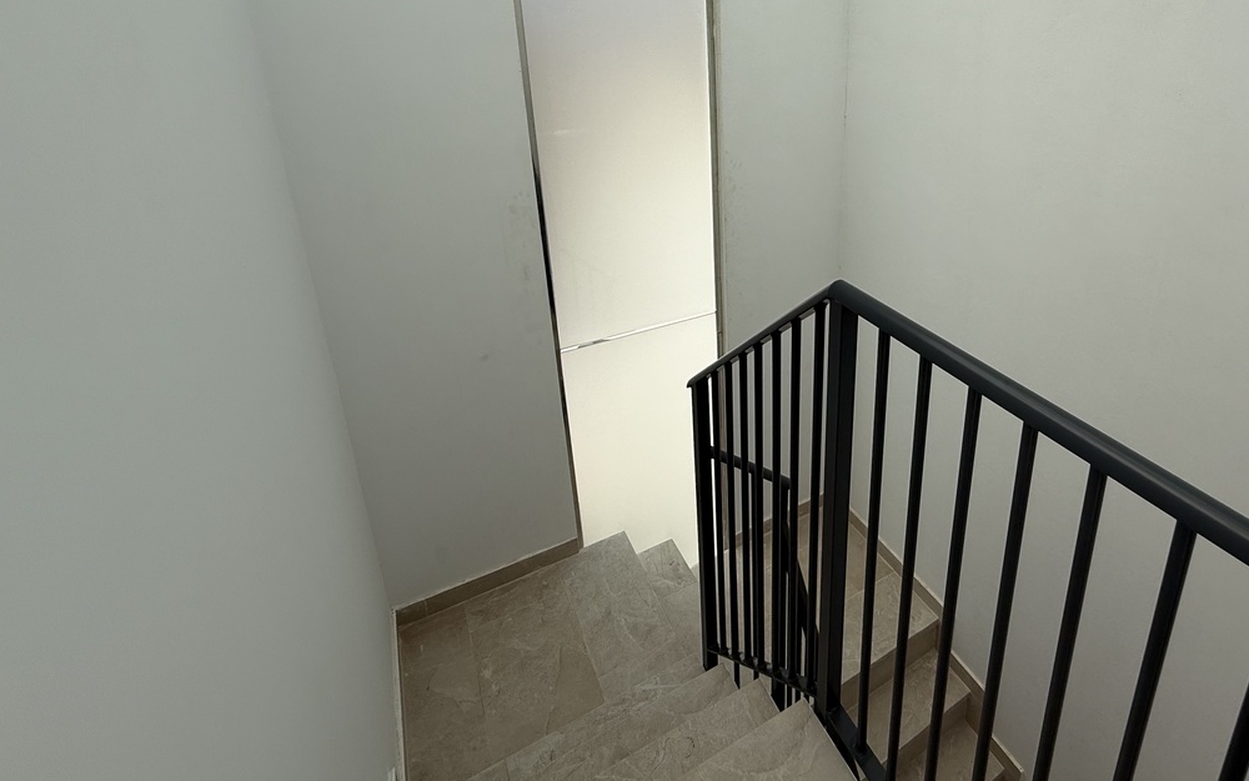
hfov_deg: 85.9
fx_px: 647
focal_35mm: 19
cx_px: 796
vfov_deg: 59.4
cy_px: 209
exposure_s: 1/3460
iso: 50
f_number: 2.2
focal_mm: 2.22
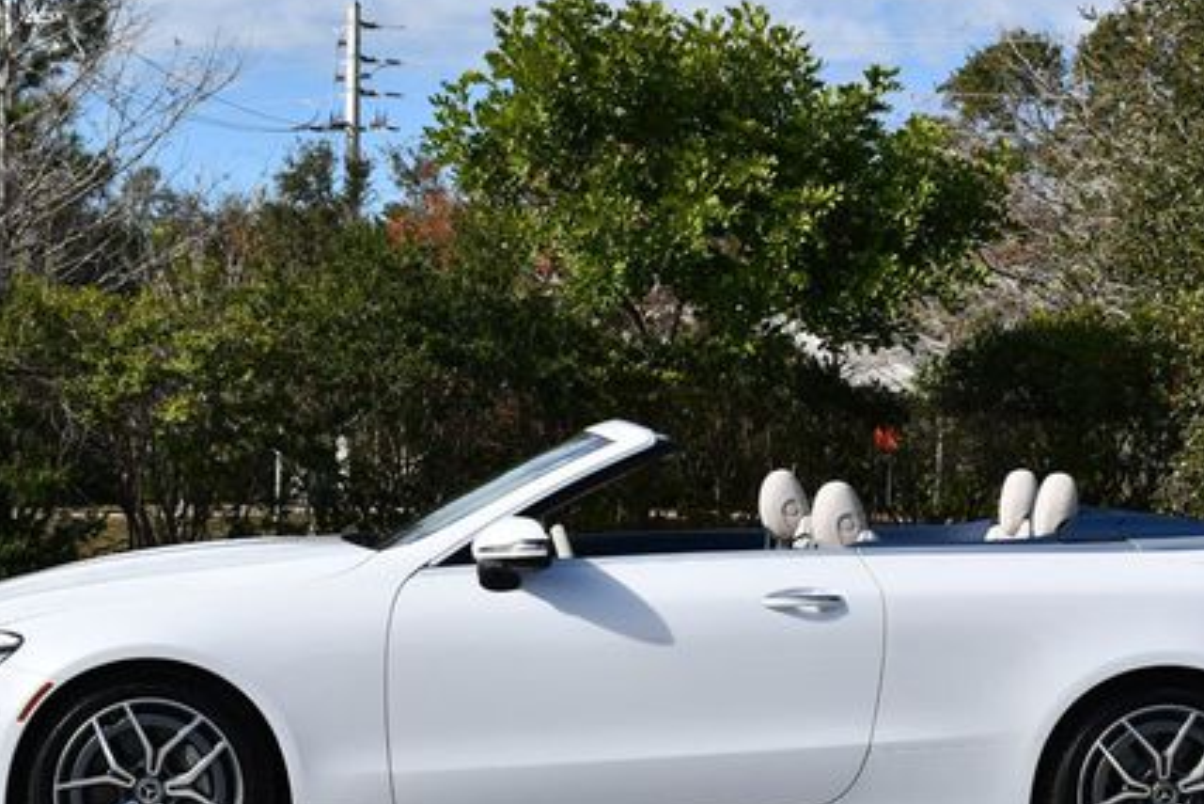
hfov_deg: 22.6
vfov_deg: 15.2
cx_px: 694
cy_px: 471
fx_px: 3011
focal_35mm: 90
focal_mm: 30
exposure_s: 1/320
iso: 100
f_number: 9
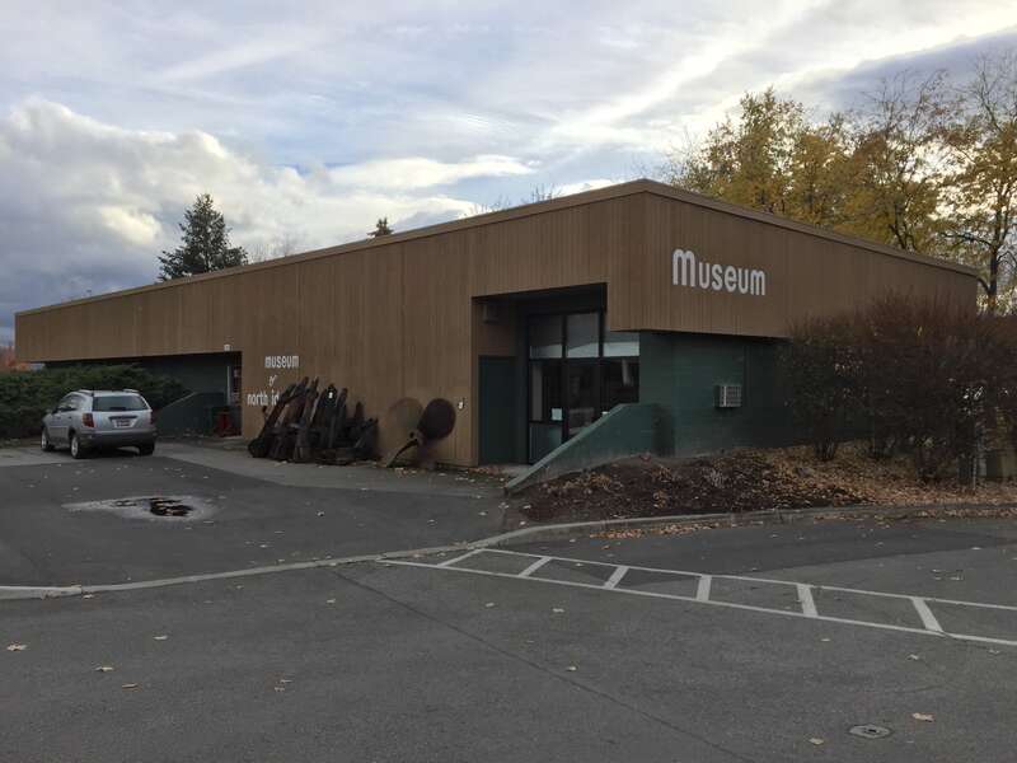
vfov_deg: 48.2
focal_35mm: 29
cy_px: 382
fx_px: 852
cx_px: 508
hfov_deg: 61.7
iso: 32
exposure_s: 1/1582
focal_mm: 4.15
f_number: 2.2
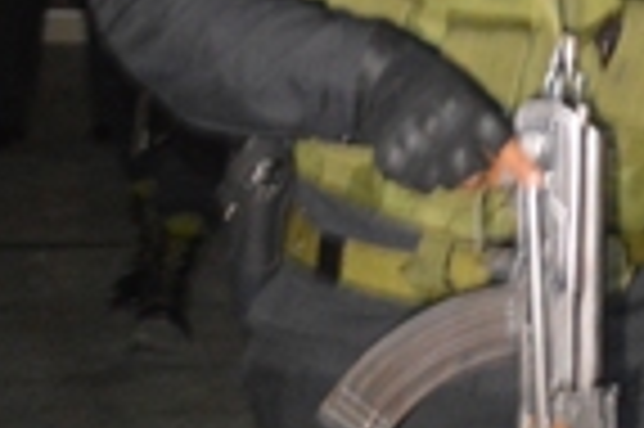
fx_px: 2877
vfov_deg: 8.4
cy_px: -41
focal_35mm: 161
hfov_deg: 12.2
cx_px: 977
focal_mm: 24
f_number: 4
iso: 3200
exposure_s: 1/60
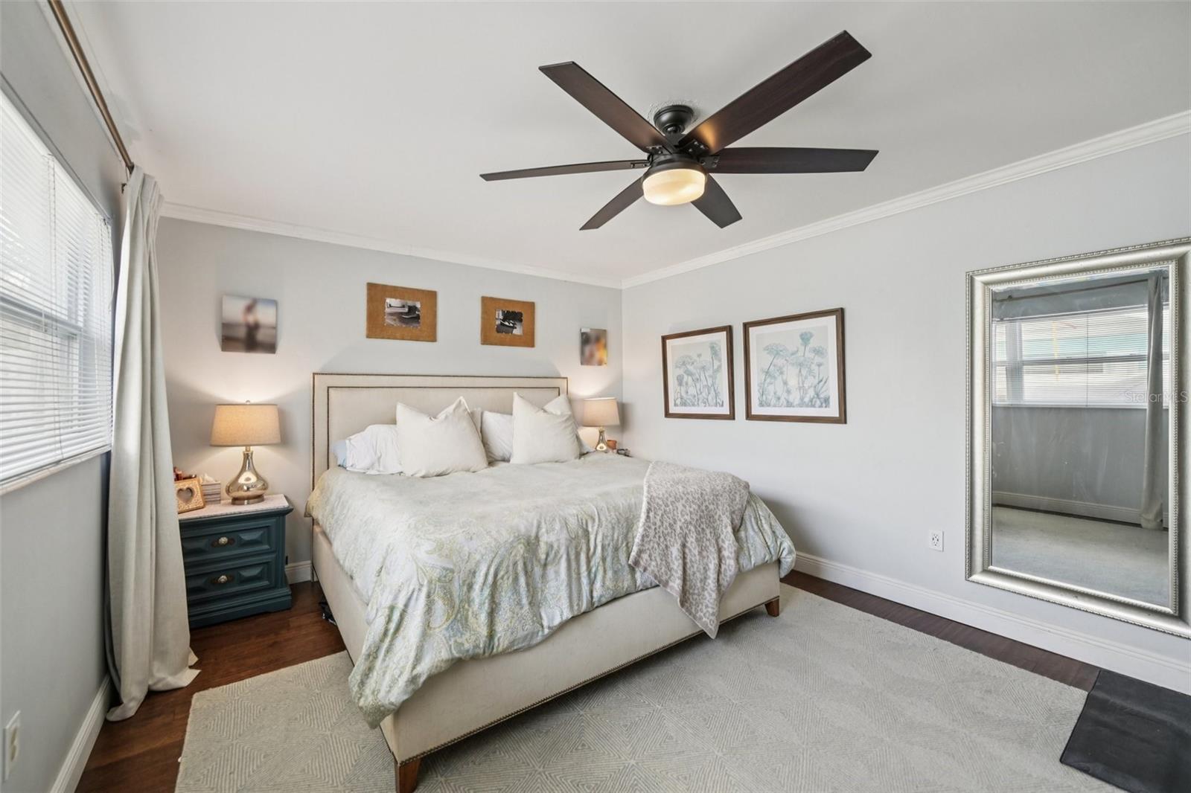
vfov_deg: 81.2
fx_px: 463
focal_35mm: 14
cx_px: 596
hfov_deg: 104.3
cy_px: 396
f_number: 8
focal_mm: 14
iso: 400
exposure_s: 1/40
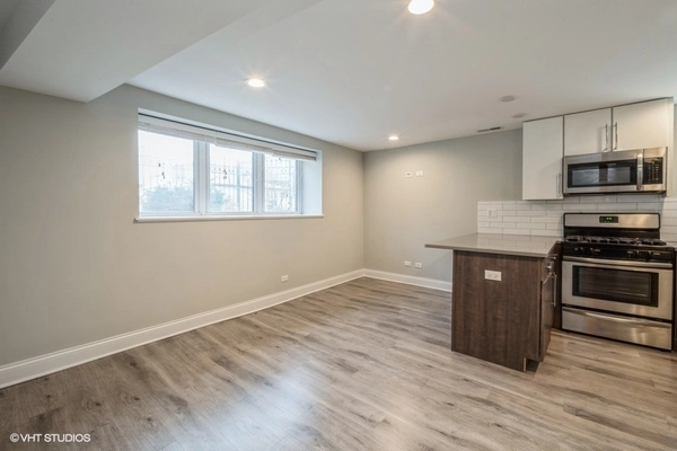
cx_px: 338
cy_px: 226
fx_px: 282
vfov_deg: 77.3
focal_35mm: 15
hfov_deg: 100.4
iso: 100
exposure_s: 1
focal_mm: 15
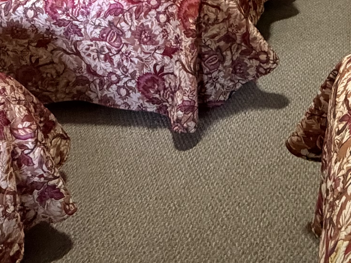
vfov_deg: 22.7
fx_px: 548
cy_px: -116
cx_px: 303
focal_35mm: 54
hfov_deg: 34.0
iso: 640
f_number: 2.2
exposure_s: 1/60
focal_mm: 2.22
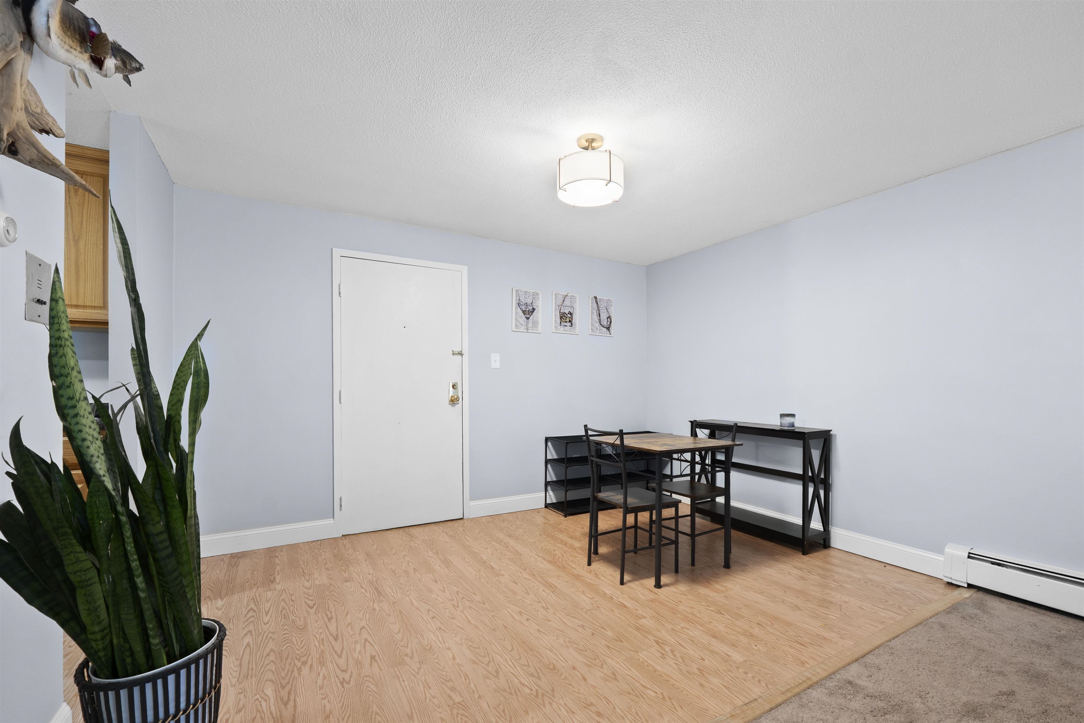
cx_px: 542
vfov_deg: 77.3
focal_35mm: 15
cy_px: 362
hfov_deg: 100.4
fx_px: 452
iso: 250
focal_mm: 10
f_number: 8
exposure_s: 2.5
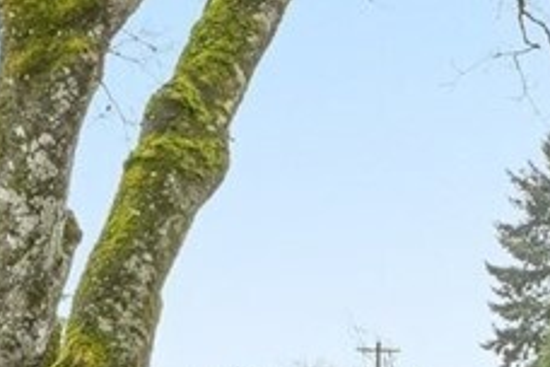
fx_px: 1818
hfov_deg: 14.8
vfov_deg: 10.9
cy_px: 629
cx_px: 1014
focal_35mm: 119
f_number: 8
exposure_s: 1/100
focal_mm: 16
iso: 400
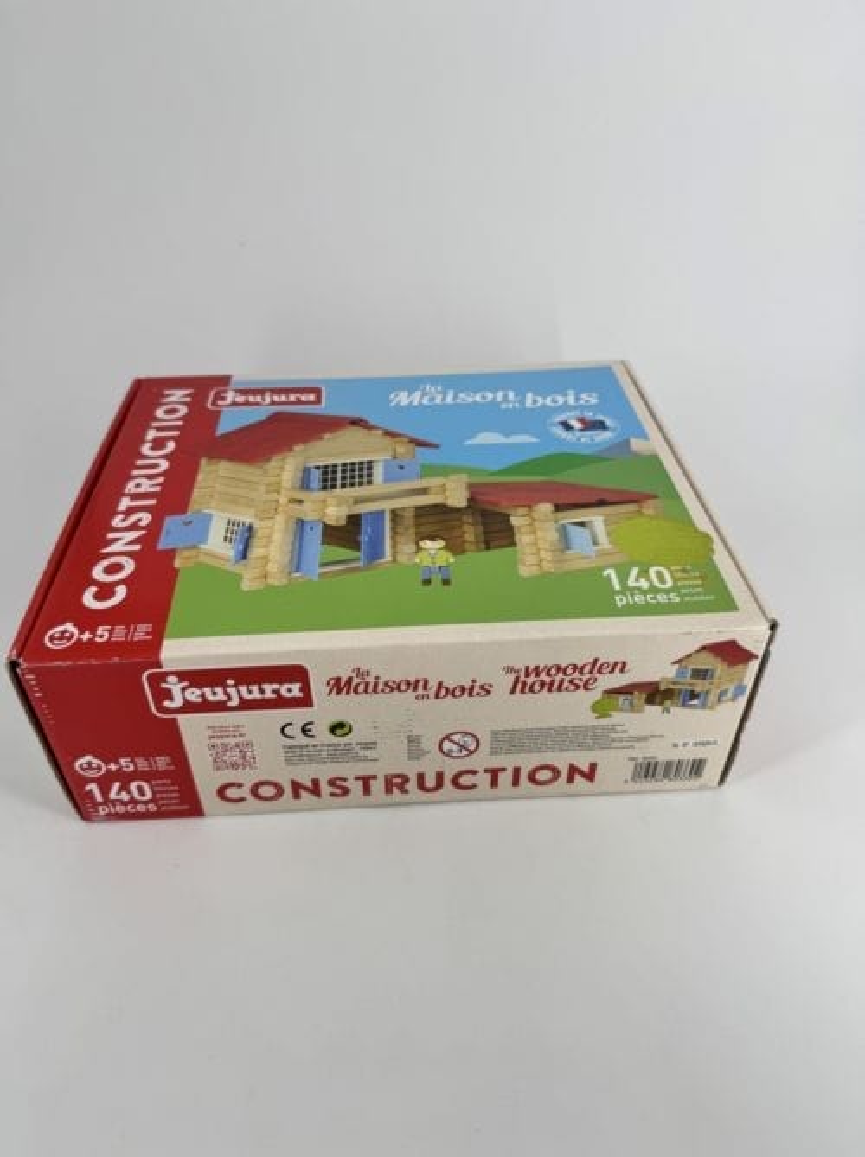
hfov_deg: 56.7
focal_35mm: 24
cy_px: 578
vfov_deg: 71.7
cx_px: 432
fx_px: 801
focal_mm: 6.76
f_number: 1.78
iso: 80
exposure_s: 1/1010
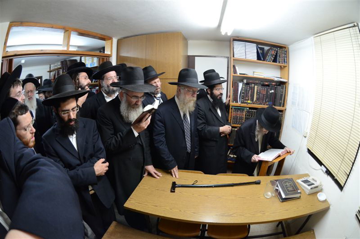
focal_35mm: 16
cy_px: 120
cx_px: 180
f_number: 5
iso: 1600
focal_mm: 10.5
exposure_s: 1/50
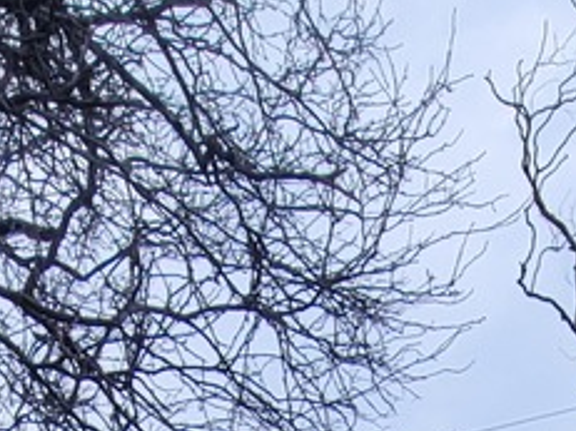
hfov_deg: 24.1
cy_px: 1251
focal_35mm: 81
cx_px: 332
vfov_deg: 11.6
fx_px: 1347
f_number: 2.2
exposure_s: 1/458
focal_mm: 2.2
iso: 50
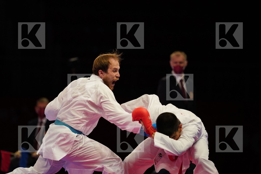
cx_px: 130
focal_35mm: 201
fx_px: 1457
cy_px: 87
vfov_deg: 6.8
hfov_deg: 10.2
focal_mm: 200
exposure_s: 1/1000
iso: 2500
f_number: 2.8
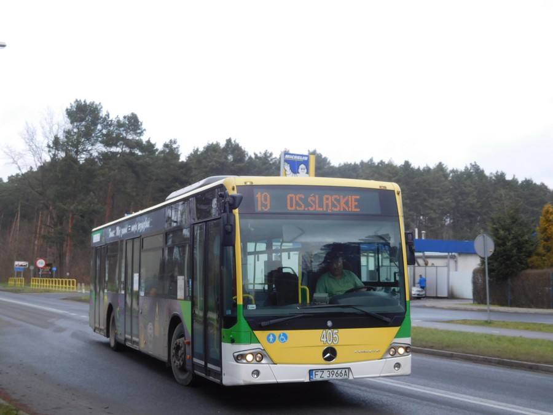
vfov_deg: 29.1
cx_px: 276
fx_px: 799
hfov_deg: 38.2
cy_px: 208
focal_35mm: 50
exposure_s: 1/250
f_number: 4.1
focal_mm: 8.9
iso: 160
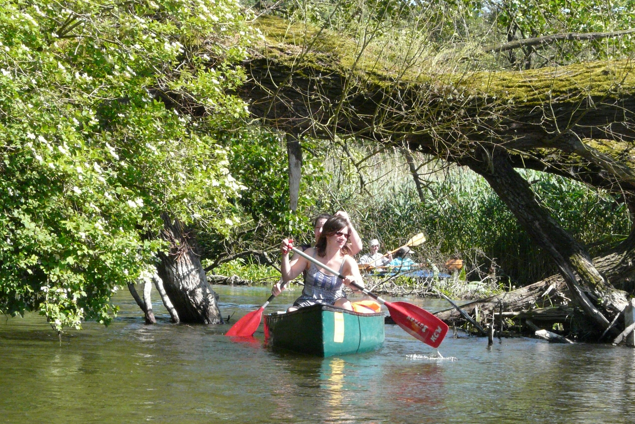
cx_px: 318
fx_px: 2152
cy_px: 232
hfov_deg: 16.8
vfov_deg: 11.2
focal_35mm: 122
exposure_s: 1/500
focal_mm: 15.1
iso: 400
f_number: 6.3
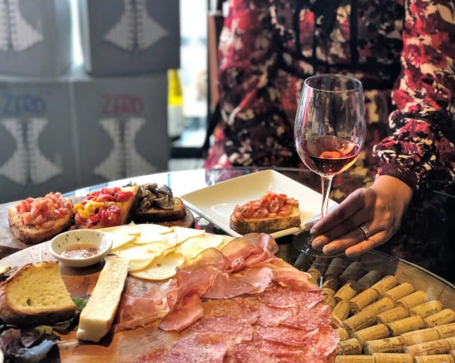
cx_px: 229
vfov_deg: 25.4
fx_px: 808
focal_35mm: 60
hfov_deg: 31.5
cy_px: 181
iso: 250
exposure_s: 1/33
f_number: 2.8
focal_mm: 6.6
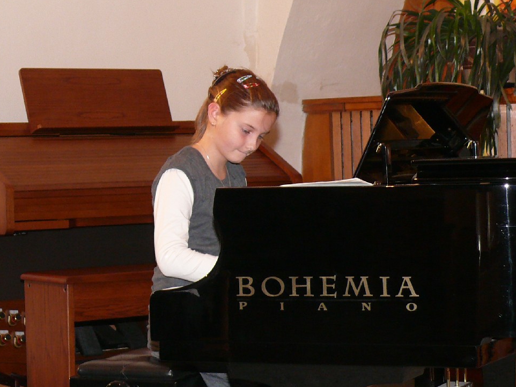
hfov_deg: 17.0
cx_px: 247
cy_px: 219
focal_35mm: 116
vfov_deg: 12.8
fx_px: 1730
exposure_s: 1/30
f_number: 3.2
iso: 200
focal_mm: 12.8
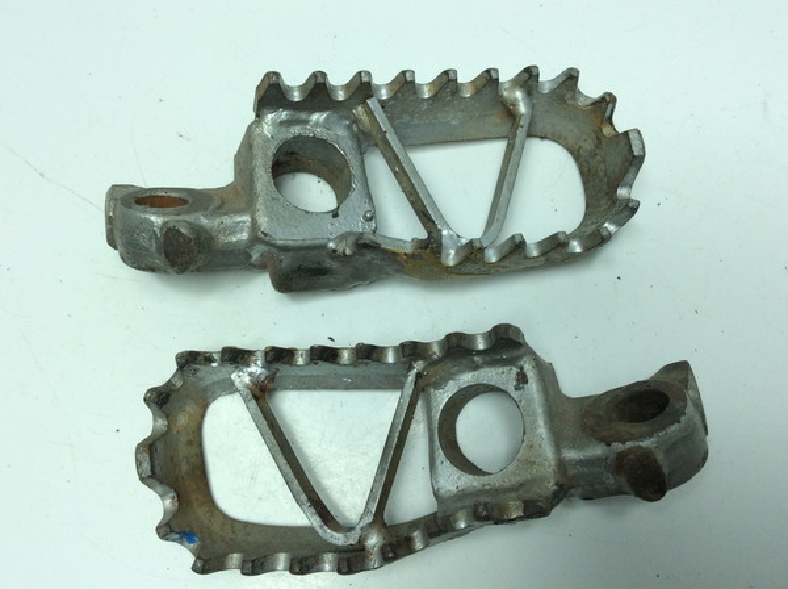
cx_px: 394
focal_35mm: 32
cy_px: 294
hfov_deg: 56.9
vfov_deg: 44.0
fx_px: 727
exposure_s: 1/430
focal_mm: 3.3
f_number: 2.4
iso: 32
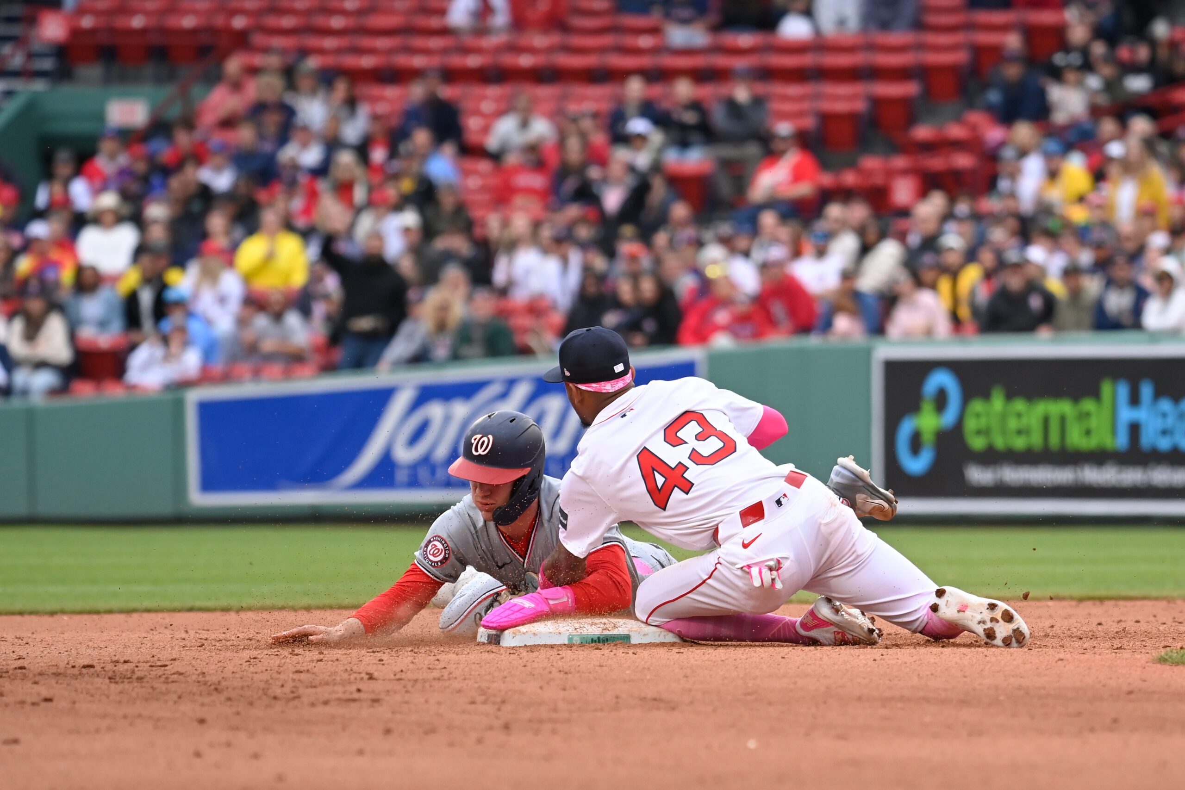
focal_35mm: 350
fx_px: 11521
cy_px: 395
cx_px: 592
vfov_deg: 3.9
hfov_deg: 5.9
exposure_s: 1/2000
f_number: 6.3
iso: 2500
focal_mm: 350
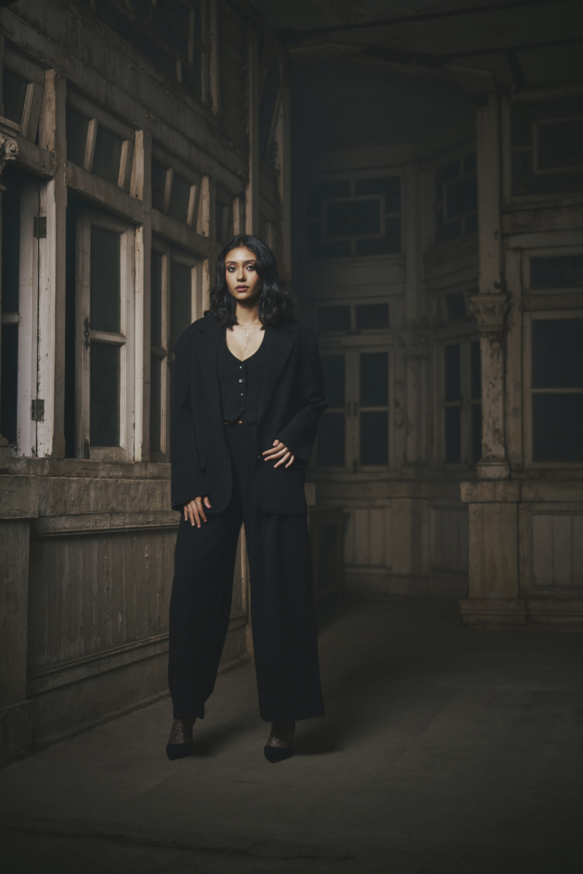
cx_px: 292
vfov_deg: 41.9
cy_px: 437
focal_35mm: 47
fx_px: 1141
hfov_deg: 28.7
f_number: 2.8
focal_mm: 47
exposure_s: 1/320
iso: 640
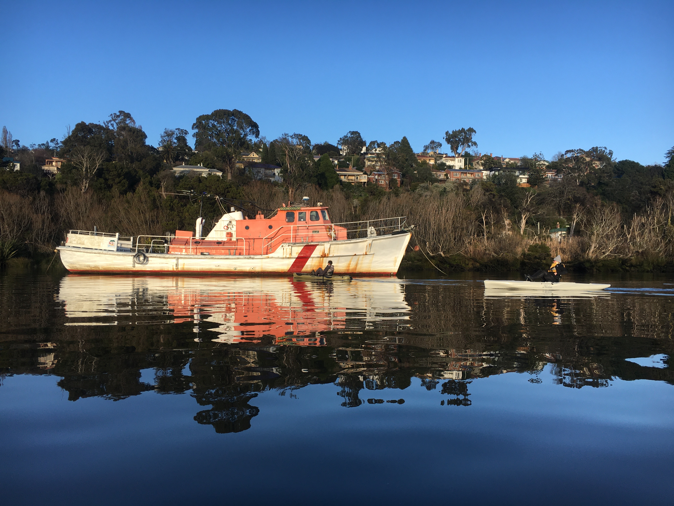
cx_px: 337
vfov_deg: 48.2
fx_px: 565
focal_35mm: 29
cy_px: 253
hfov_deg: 61.7
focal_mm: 4.15
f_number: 2.2
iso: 25
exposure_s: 1/663
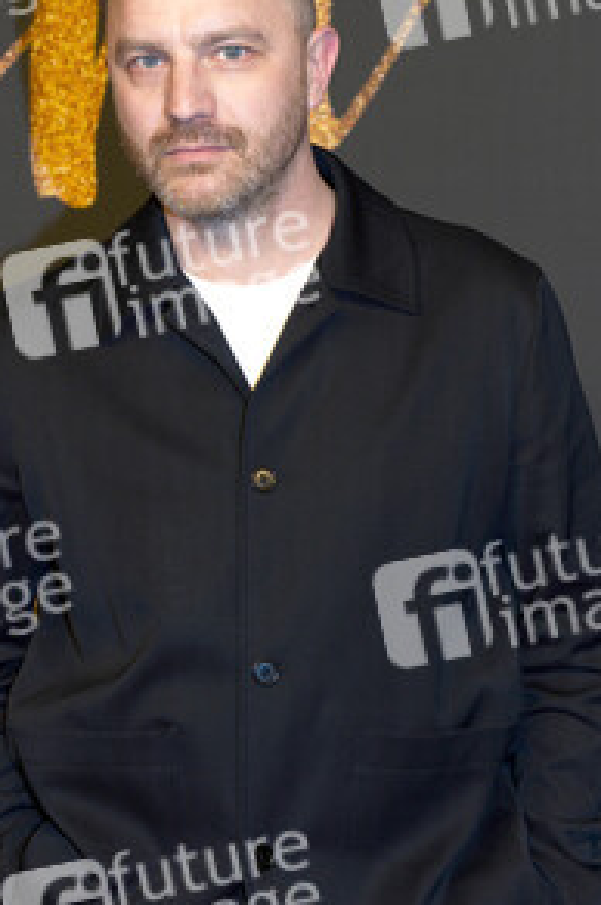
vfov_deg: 23.9
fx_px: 2133
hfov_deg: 16.0
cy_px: 440
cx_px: 251
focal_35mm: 85
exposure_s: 1/250
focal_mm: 62
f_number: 6.3
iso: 800
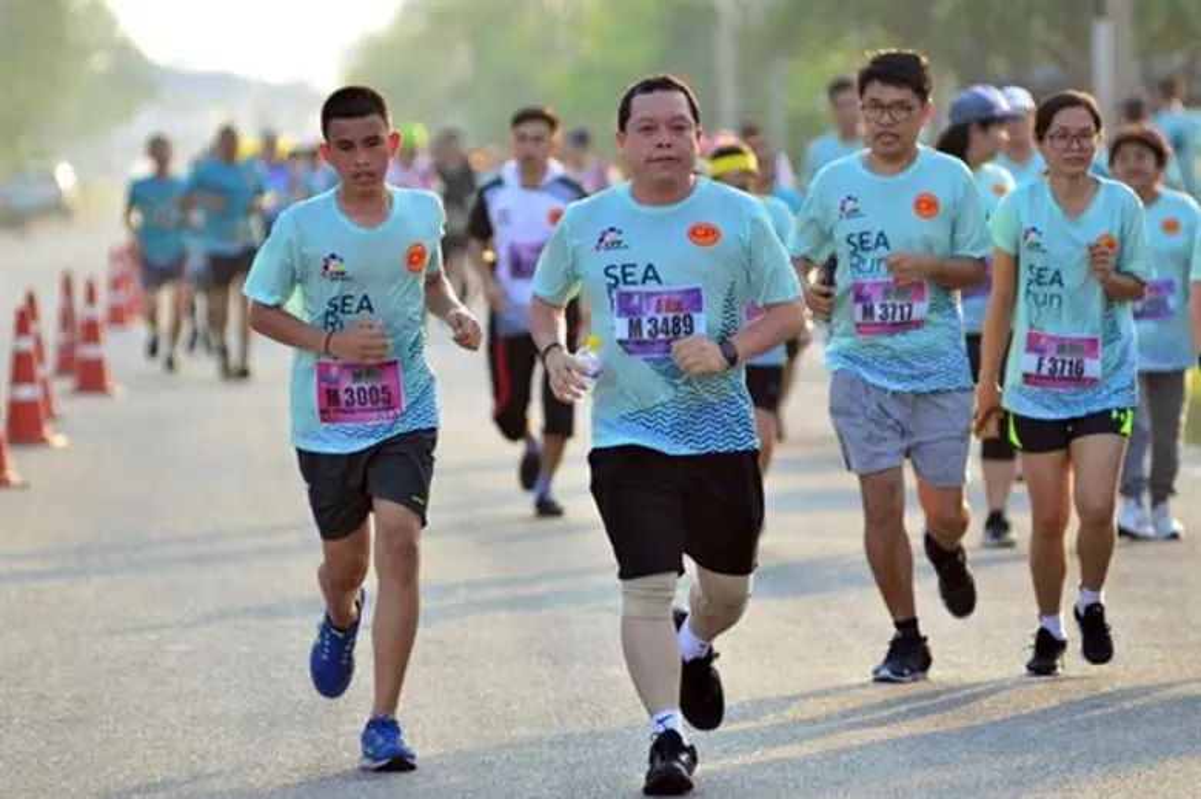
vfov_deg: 4.6
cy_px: 400
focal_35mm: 300
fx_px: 10002
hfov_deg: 6.9
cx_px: 600
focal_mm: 200
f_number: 4
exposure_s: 1/250
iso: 100
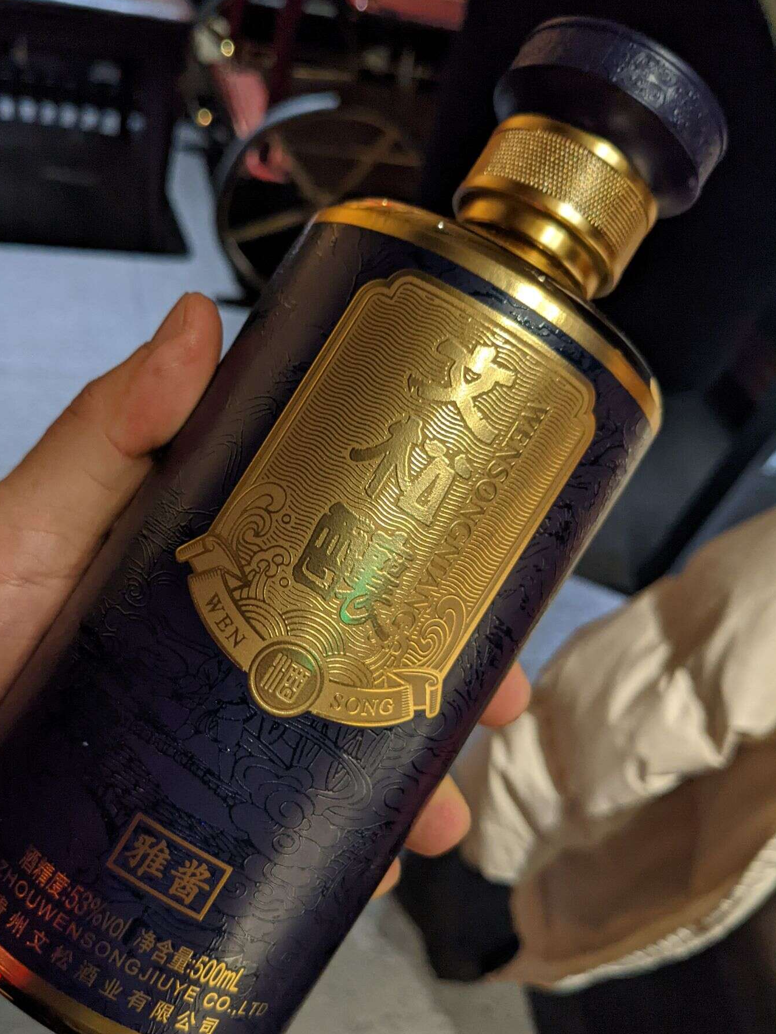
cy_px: 543
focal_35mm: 31
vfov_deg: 58.3
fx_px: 927
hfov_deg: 45.3
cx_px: 338
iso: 380
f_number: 1.73
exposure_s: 1/25
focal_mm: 4.38
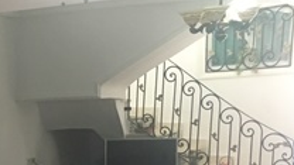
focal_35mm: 97
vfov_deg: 12.0
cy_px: 236
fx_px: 756
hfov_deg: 20.3
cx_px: -78
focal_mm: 4.15
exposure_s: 1/25
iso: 200
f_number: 2.2
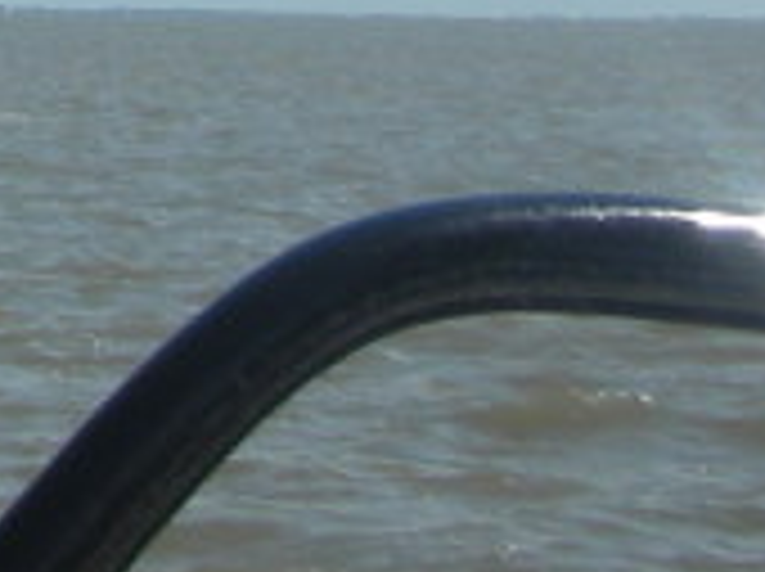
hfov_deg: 8.6
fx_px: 4656
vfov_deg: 6.7
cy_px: -680
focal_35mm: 211
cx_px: -1022
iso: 50
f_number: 8.5
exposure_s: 1/142
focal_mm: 5.8
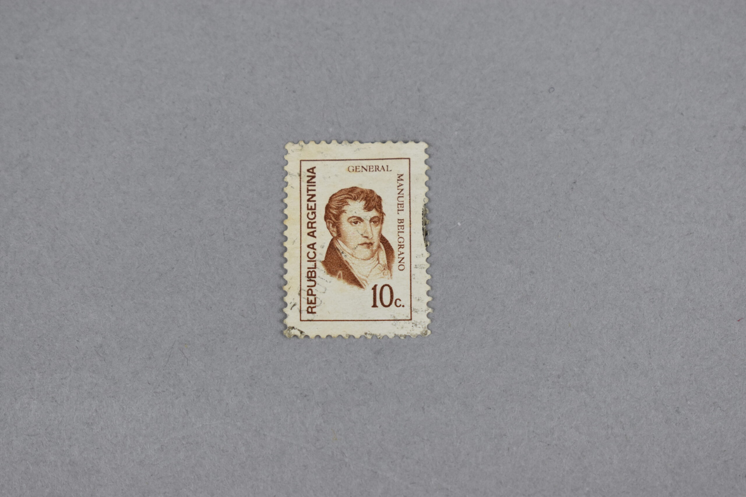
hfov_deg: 24.6
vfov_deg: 16.6
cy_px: 248
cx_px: 373
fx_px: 1710
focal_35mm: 82
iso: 400
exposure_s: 1/125
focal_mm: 55
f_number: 6.3
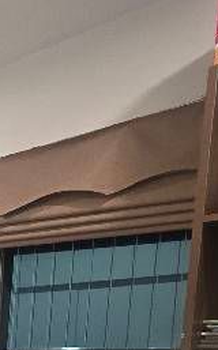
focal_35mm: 55
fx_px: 524
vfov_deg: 31.8
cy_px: 402
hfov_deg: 11.4
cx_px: -440
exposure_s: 1/101
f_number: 1.9
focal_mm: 2.2
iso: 250
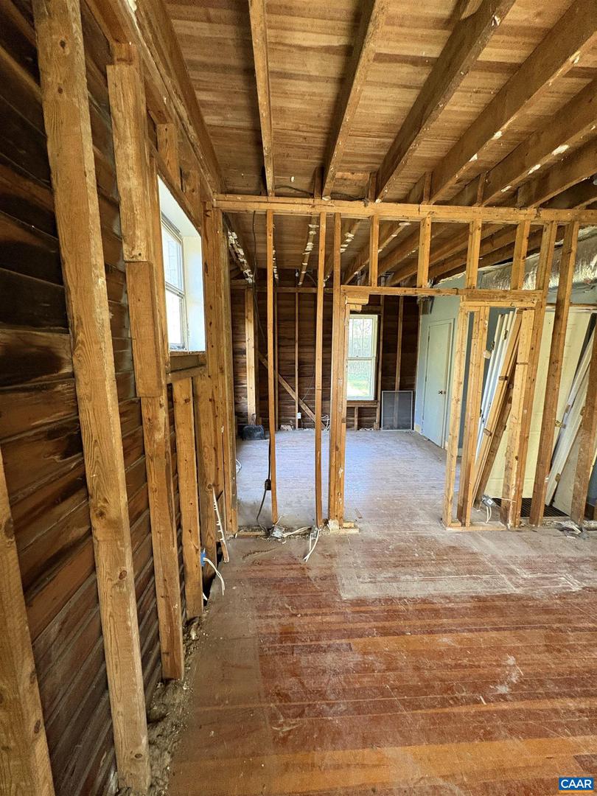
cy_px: 398
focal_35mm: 14
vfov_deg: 102.1
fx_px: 322
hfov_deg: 85.7
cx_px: 298
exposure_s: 1/60
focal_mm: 2.22
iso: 500
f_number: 2.2
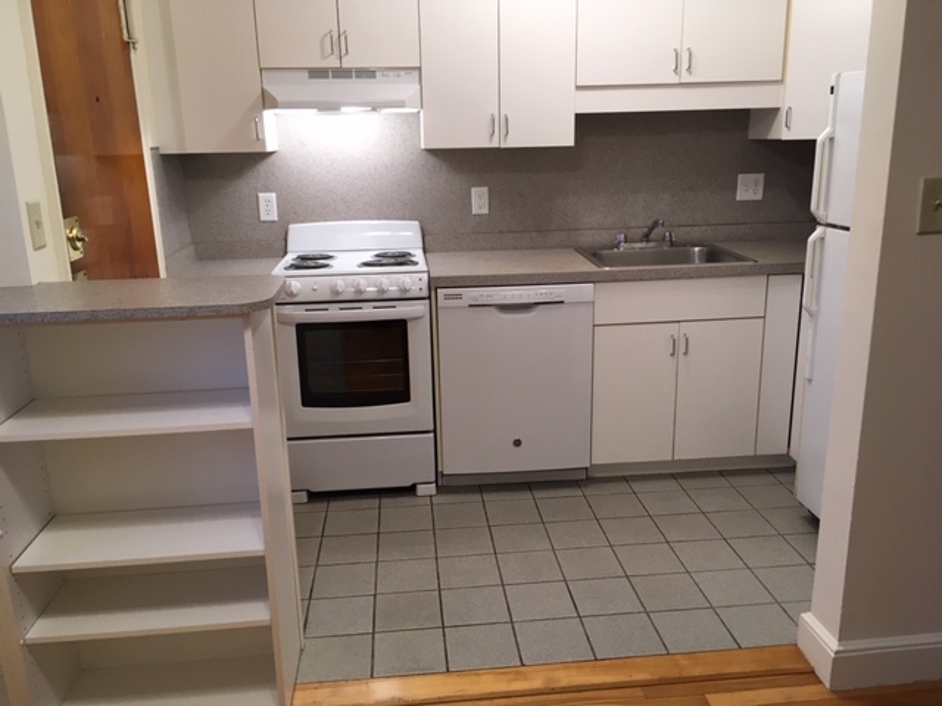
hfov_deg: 61.7
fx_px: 789
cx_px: 471
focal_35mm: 29
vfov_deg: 48.2
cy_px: 353
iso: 50
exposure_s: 1/30
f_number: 2.2
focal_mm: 4.15
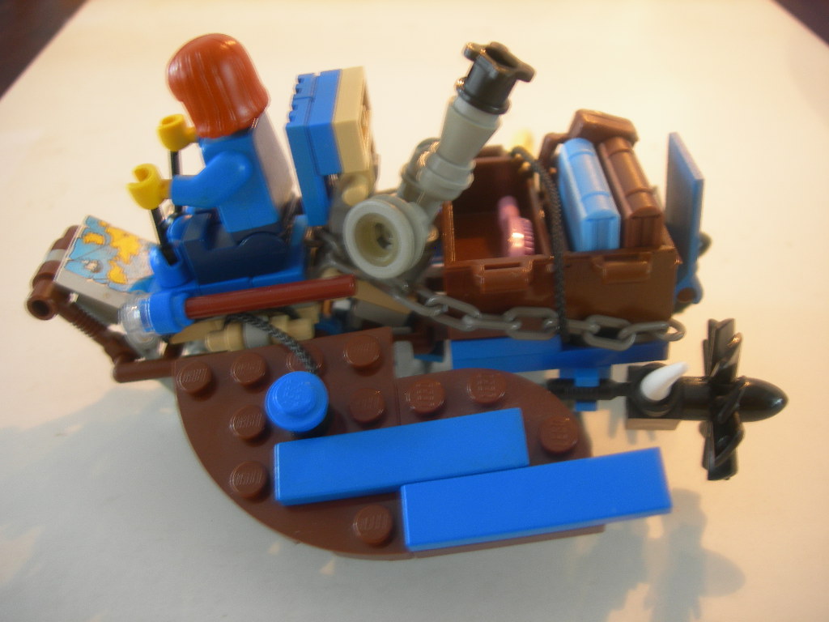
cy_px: 311
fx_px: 910
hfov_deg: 49.0
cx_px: 414
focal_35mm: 38
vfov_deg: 37.7
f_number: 2.8
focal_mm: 7.8
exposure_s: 1/3.7
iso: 50
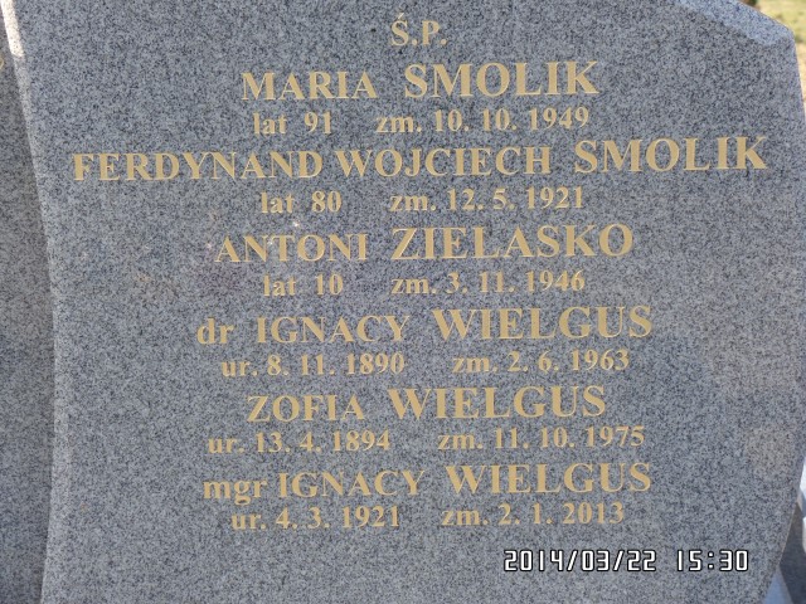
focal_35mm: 114
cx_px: 403
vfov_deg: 13.0
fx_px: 2654
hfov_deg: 17.3
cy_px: 302
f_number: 4
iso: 100
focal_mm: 20.3
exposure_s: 1/125
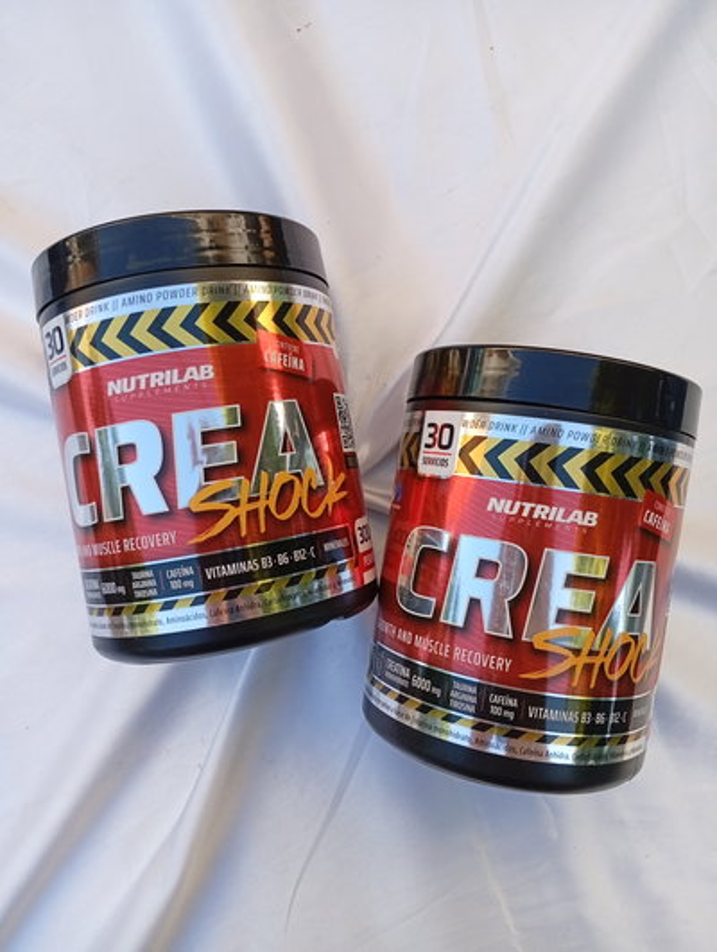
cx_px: 358
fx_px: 744
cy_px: 476
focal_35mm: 27
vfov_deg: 65.2
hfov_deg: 51.5
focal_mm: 3.98
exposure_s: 1/100
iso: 50
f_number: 1.8
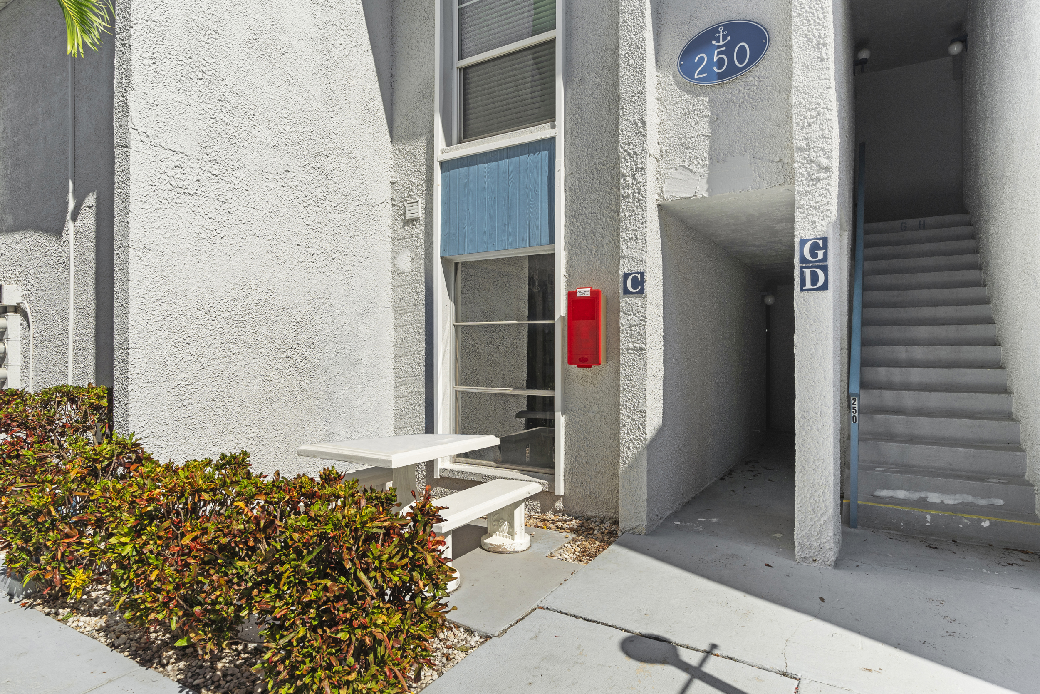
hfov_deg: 84.0
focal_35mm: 20
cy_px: 347
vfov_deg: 61.9
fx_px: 578
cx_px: 520
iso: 250
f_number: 9
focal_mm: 20
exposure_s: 1/60
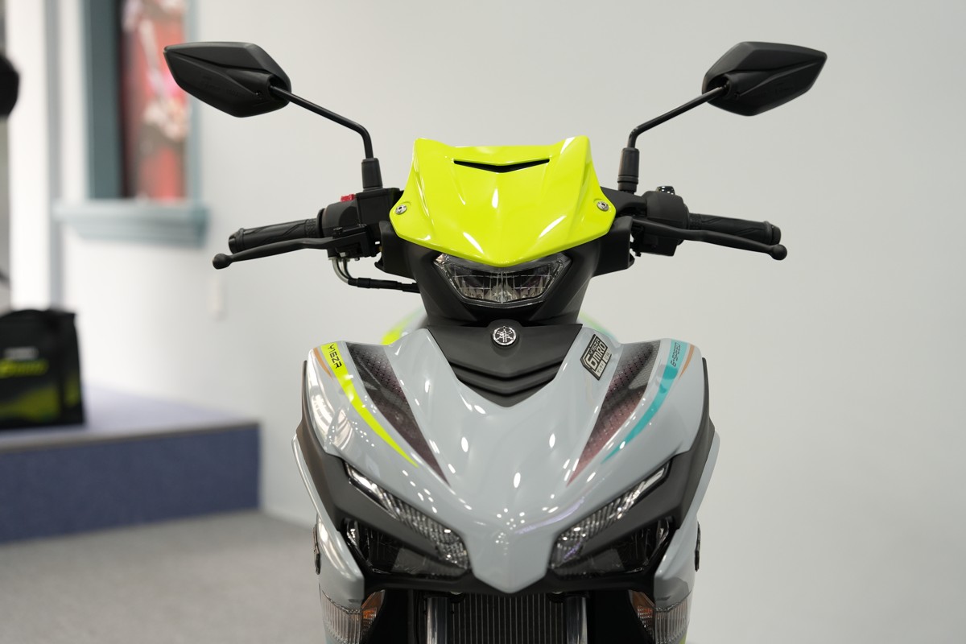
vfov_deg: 21.9
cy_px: 322
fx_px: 1664
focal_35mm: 62
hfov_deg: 32.4
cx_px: 483
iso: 1000
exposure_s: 1/320
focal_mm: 62
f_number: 2.8
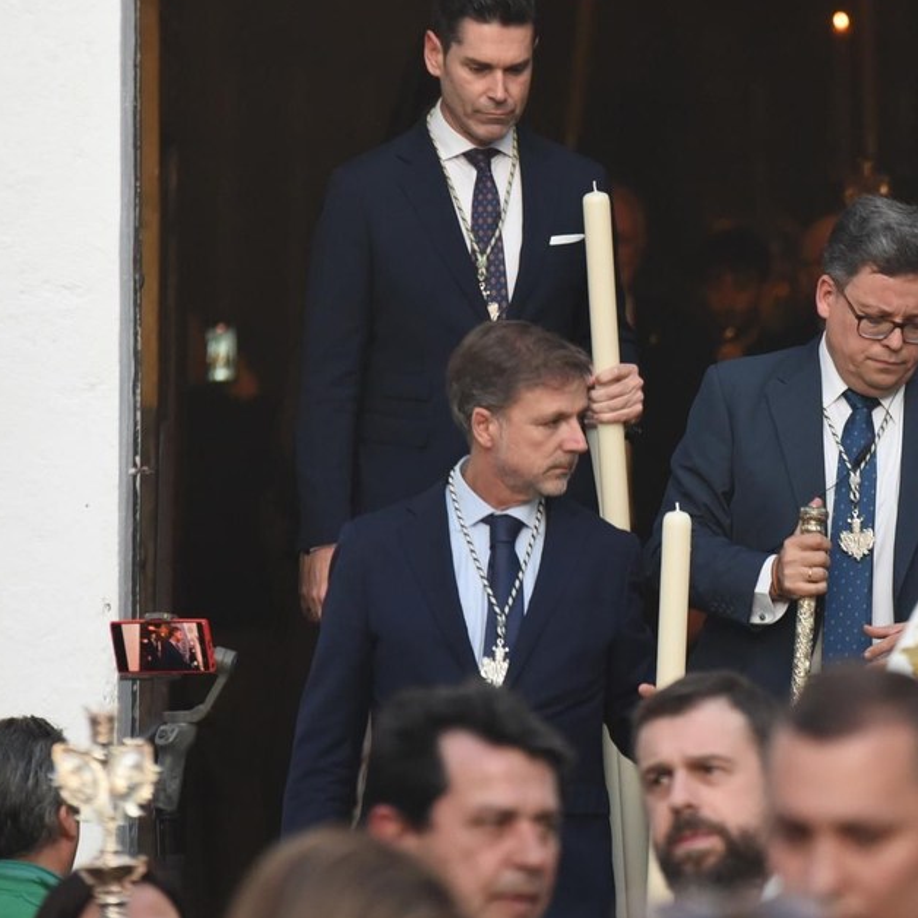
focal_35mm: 401
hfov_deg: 4.4
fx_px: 12031
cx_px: 965
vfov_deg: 4.4
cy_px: 417
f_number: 3.5
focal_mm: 185
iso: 2000
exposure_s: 1/200
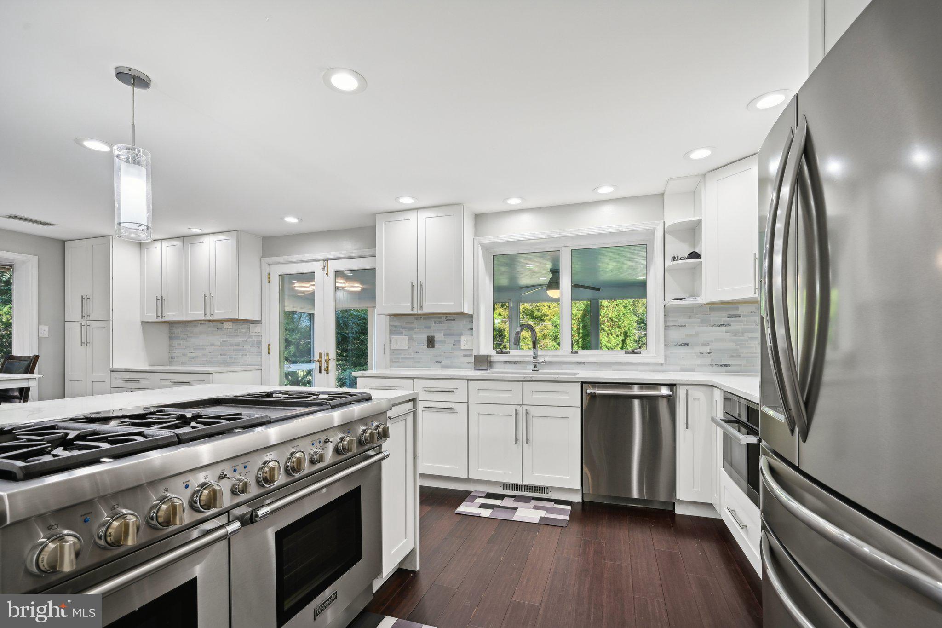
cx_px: 471
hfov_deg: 96.7
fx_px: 419
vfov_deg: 73.7
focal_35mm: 16
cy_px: 314
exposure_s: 1/50
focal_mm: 16
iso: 400
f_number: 8
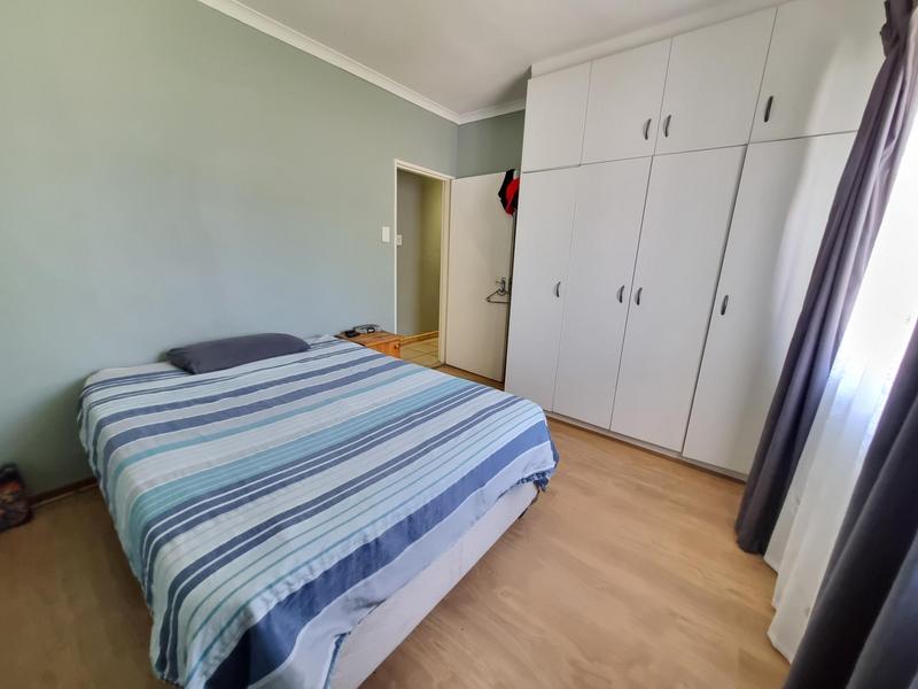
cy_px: 344
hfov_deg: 106.2
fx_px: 345
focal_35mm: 13
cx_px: 459
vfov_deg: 89.9
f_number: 2.2
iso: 640
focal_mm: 1.74
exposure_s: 1/33
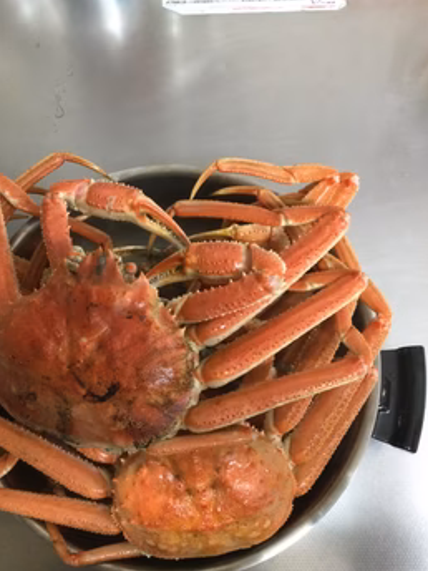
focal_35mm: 36
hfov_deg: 39.6
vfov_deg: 51.2
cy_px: 329
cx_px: 182
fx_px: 593
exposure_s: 1/30
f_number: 2.4
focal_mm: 3.3
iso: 160
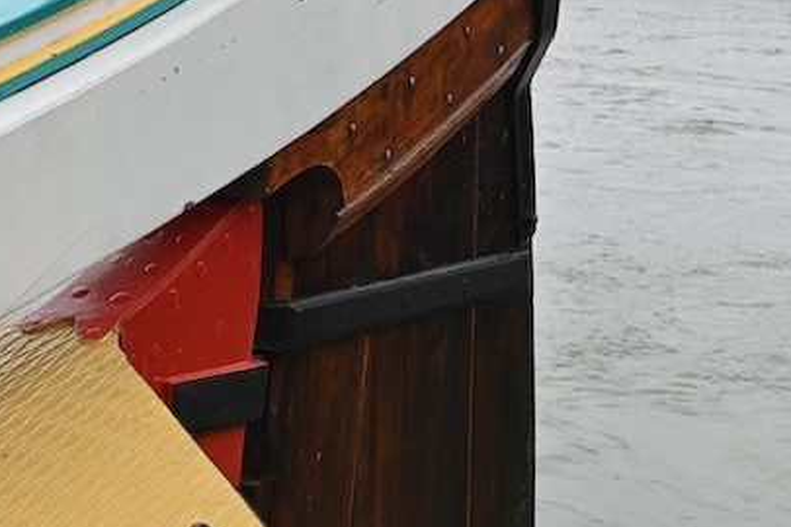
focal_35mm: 96
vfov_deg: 14.2
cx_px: 447
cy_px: 194
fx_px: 2109
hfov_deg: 21.2
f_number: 7.1
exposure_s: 1/100
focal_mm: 38
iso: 100
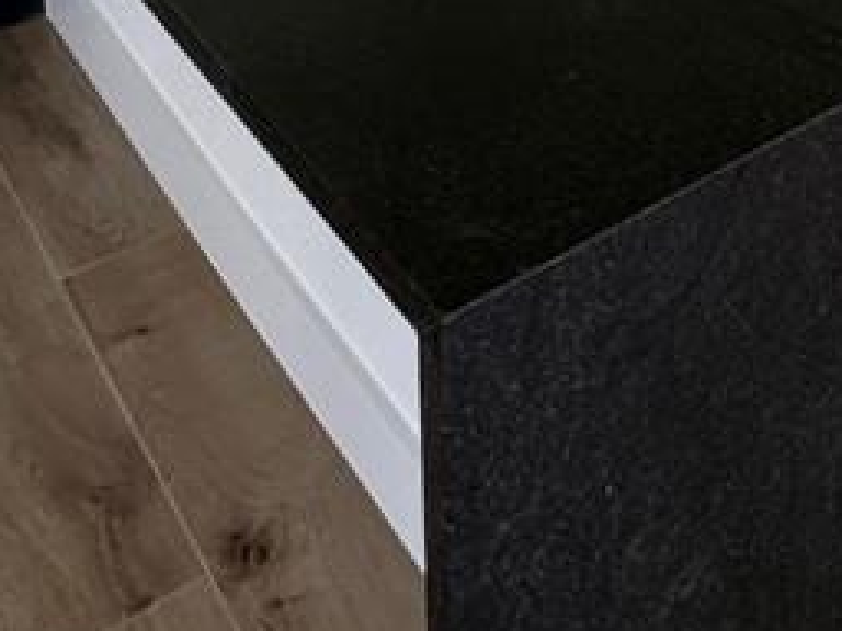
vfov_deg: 20.4
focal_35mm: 56
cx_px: 780
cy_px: -434
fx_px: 1362
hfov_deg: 32.4
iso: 320
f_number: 2.2
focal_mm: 2.22
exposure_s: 1/99
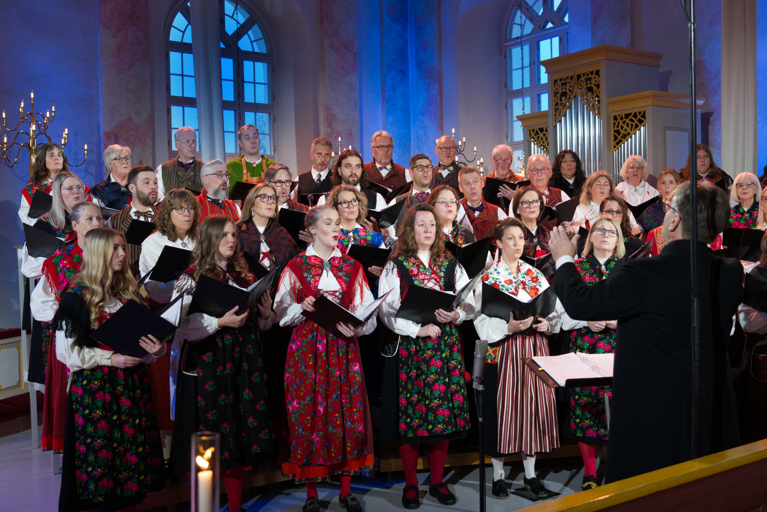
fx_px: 746
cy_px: 256
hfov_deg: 54.4
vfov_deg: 37.9
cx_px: 384
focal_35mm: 35
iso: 2500
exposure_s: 1/160
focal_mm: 35
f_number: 4
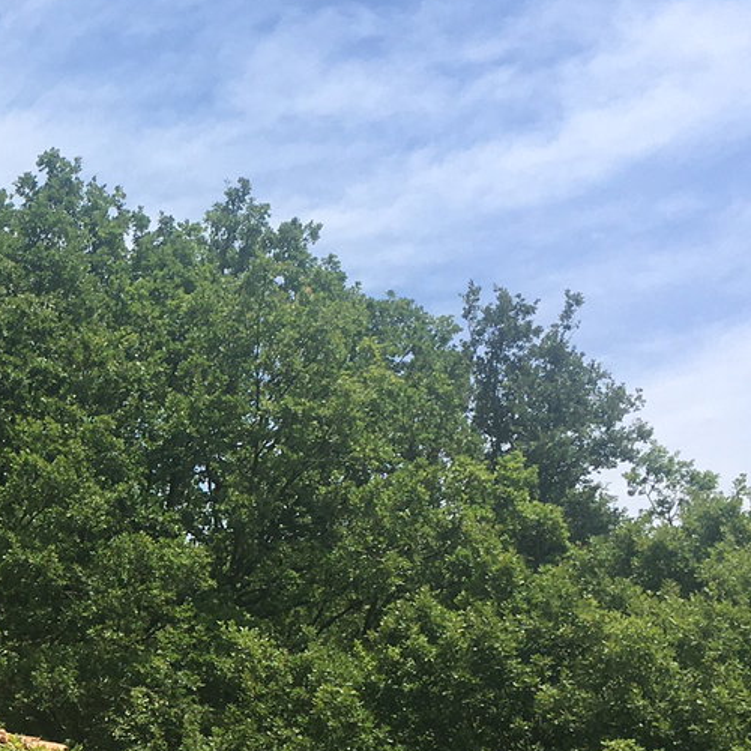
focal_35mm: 82
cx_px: -210
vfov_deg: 20.6
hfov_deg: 19.6
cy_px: 710
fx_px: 2013
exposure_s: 1/1261
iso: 25
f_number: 2.2
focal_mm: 4.15
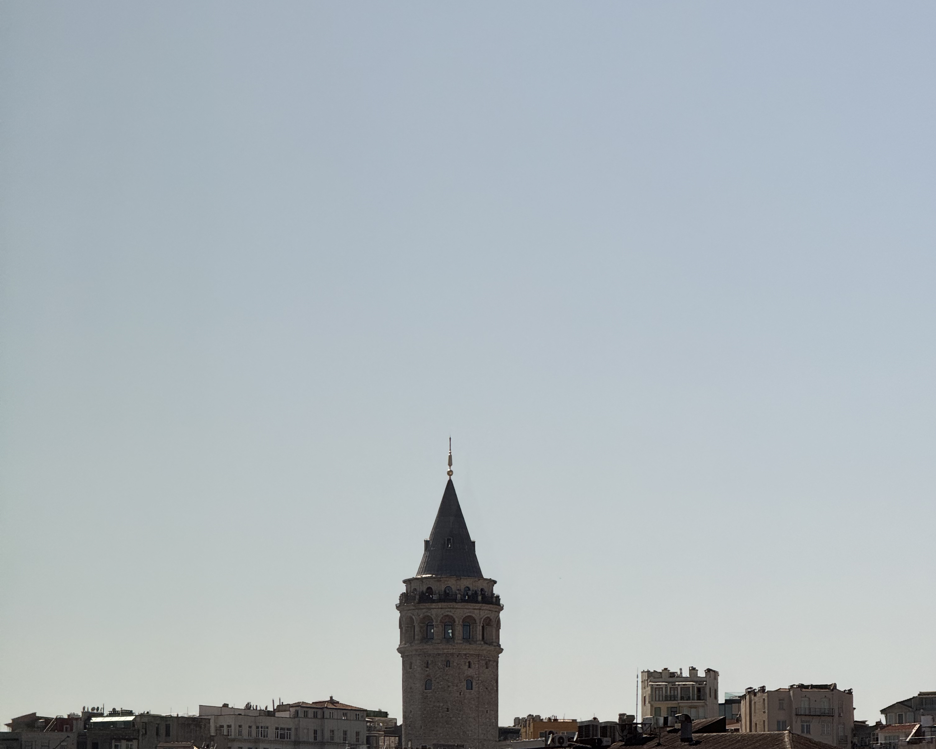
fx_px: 4349
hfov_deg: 12.3
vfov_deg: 9.8
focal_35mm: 157
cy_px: 536
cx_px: 470
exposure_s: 1/1969
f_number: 2.8
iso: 50
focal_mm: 15.66
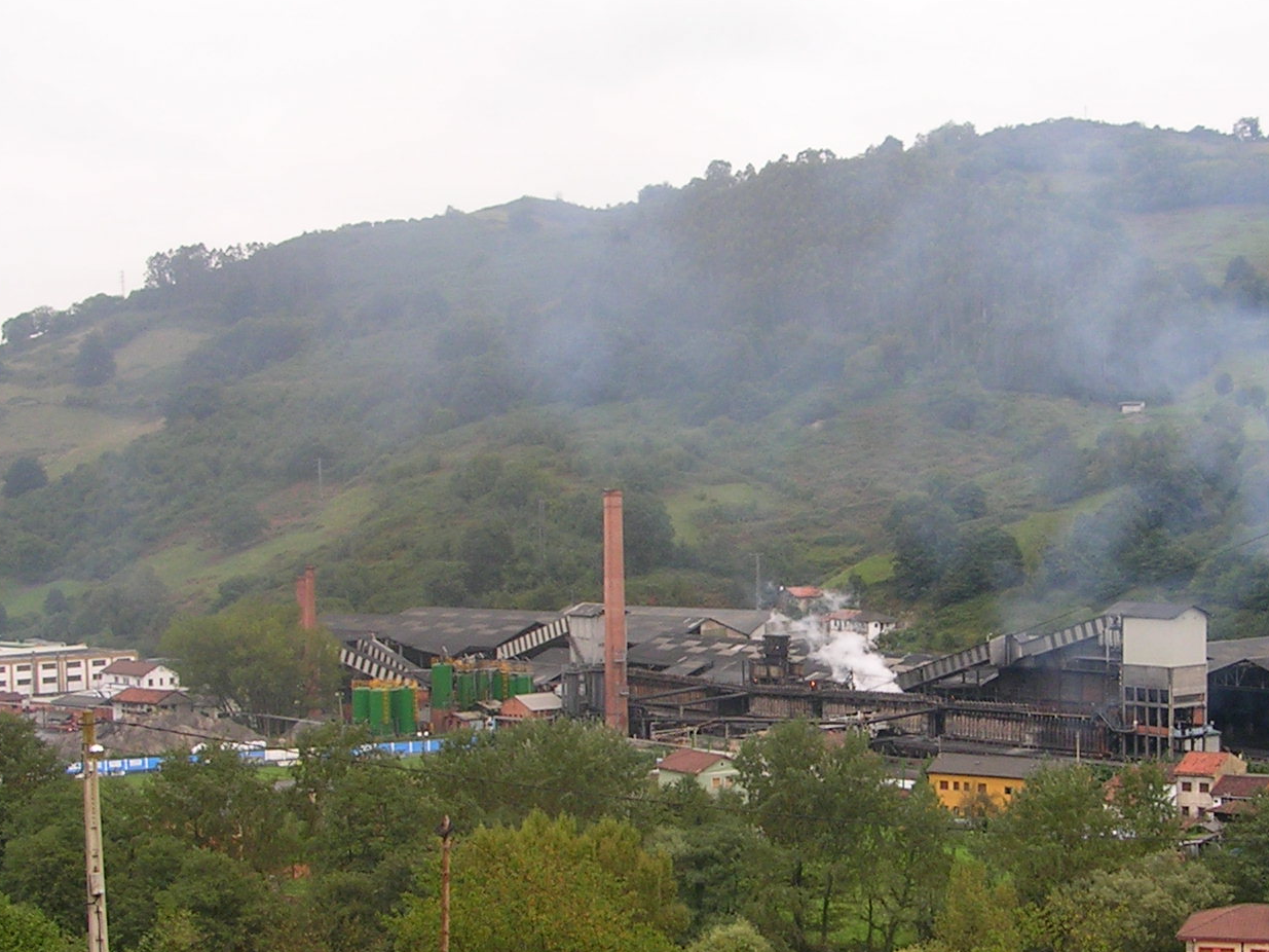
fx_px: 2309
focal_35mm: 63
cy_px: 651
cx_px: 839
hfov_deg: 30.5
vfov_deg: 23.2
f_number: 2.8
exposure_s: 1/200
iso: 50
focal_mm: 5.8
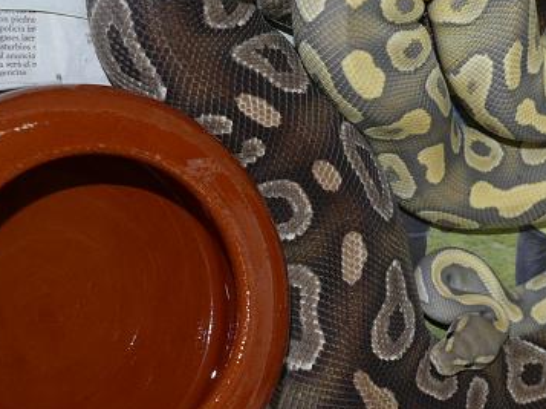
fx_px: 1355
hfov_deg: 22.5
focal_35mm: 86
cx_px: 441
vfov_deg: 17.0
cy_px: 304
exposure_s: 1/30
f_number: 4.3
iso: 100
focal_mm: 20
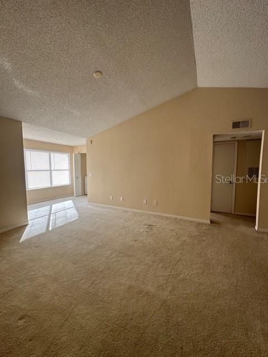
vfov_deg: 102.1
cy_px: 178
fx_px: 145
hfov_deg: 85.7
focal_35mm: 14
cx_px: 134
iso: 40
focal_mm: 2.22
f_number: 2.2
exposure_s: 1/162
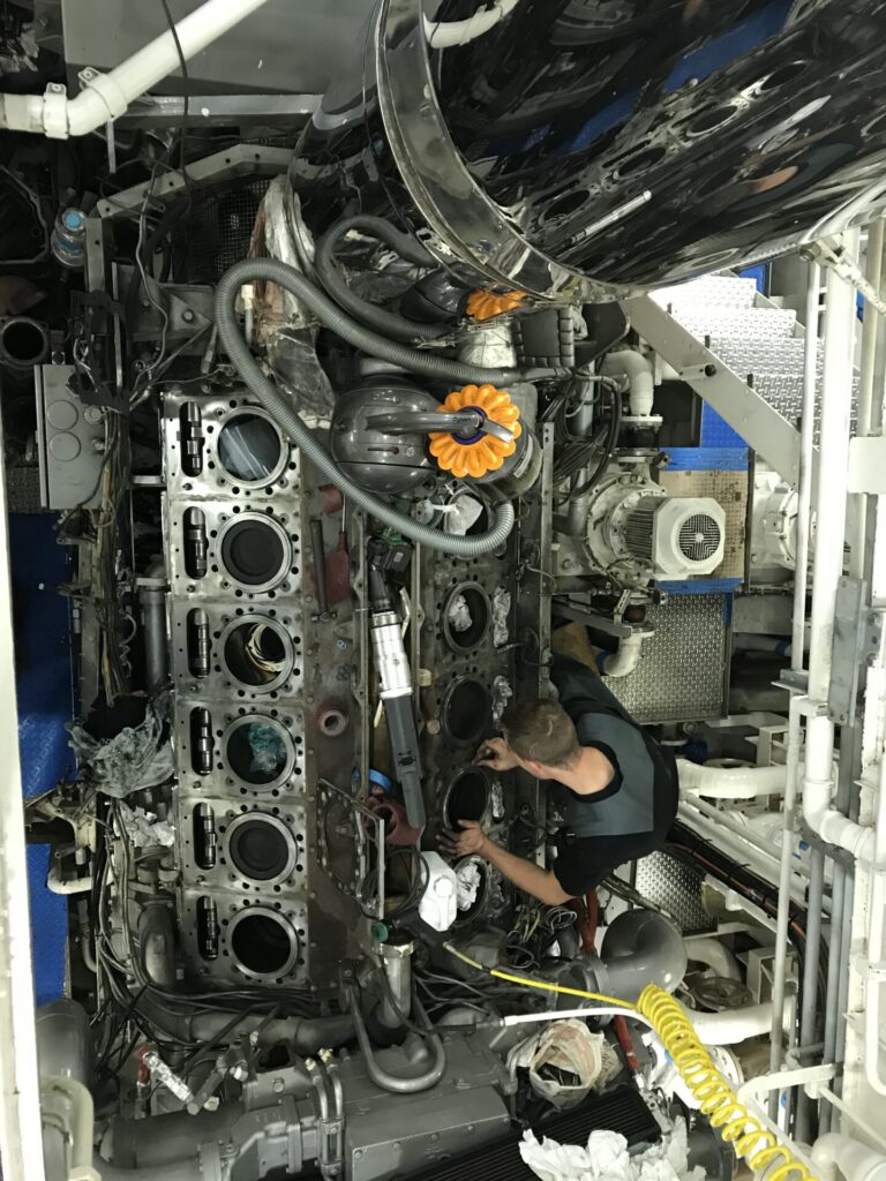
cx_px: 443
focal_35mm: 28
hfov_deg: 49.7
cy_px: 590
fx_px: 956
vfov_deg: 63.4
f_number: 1.8
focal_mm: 3.99
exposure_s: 1/13
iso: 100
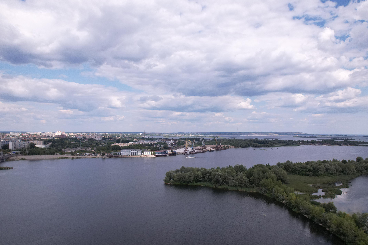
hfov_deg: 73.7
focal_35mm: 24
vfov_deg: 53.1
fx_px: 245
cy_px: 133
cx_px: 187
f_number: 2.8
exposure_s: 1/200
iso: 400
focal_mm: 8.38
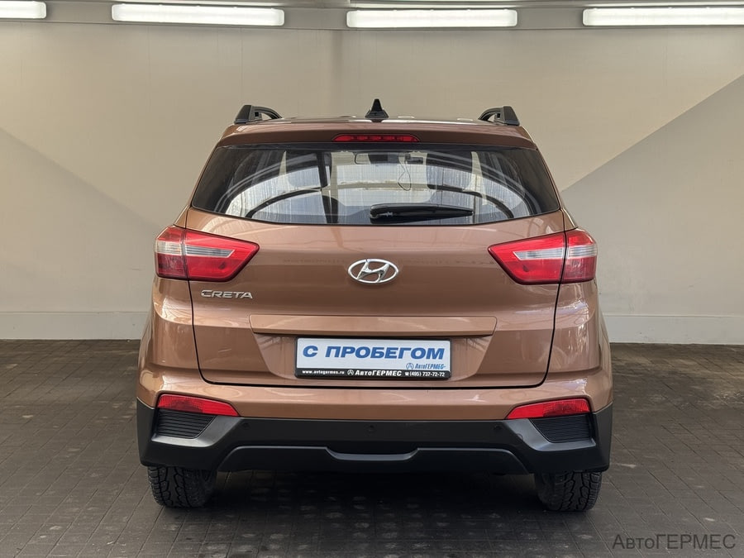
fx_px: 1032
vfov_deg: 30.3
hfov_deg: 39.7
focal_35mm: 48
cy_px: 279
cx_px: 372
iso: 64
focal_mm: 6.76
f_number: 1.78
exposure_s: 1/433
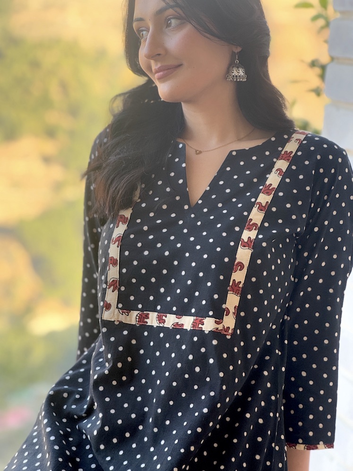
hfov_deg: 19.1
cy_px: 236
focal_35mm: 77
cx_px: 176
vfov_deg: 25.3
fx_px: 1047
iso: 50
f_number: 2.8
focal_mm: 9
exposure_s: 1/99
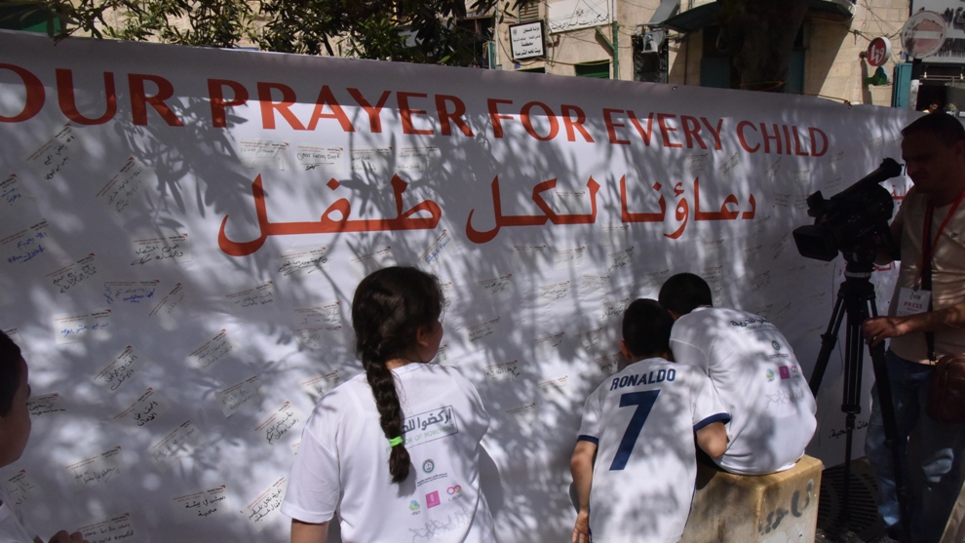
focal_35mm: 26
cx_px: 491
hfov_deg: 71.9
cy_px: 325
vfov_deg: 44.2
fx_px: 665
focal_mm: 24
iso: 2500
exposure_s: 1/4000
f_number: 22
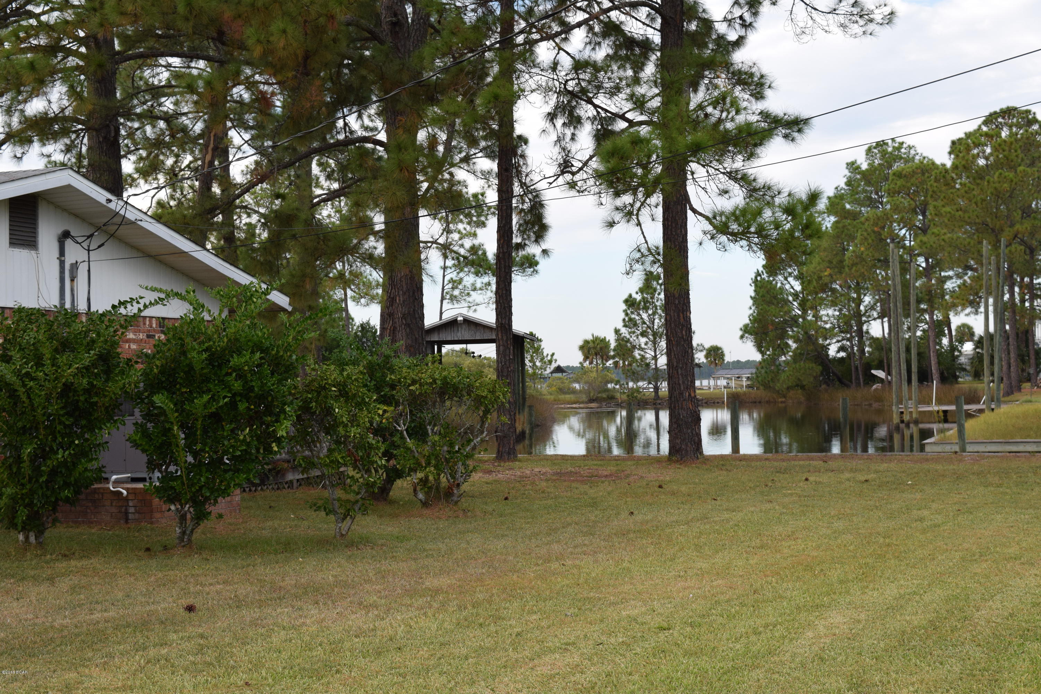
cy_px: 347
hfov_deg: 35.1
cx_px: 520
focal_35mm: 57
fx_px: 1648
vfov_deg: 23.8
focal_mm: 38
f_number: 8
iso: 400
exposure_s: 1/250
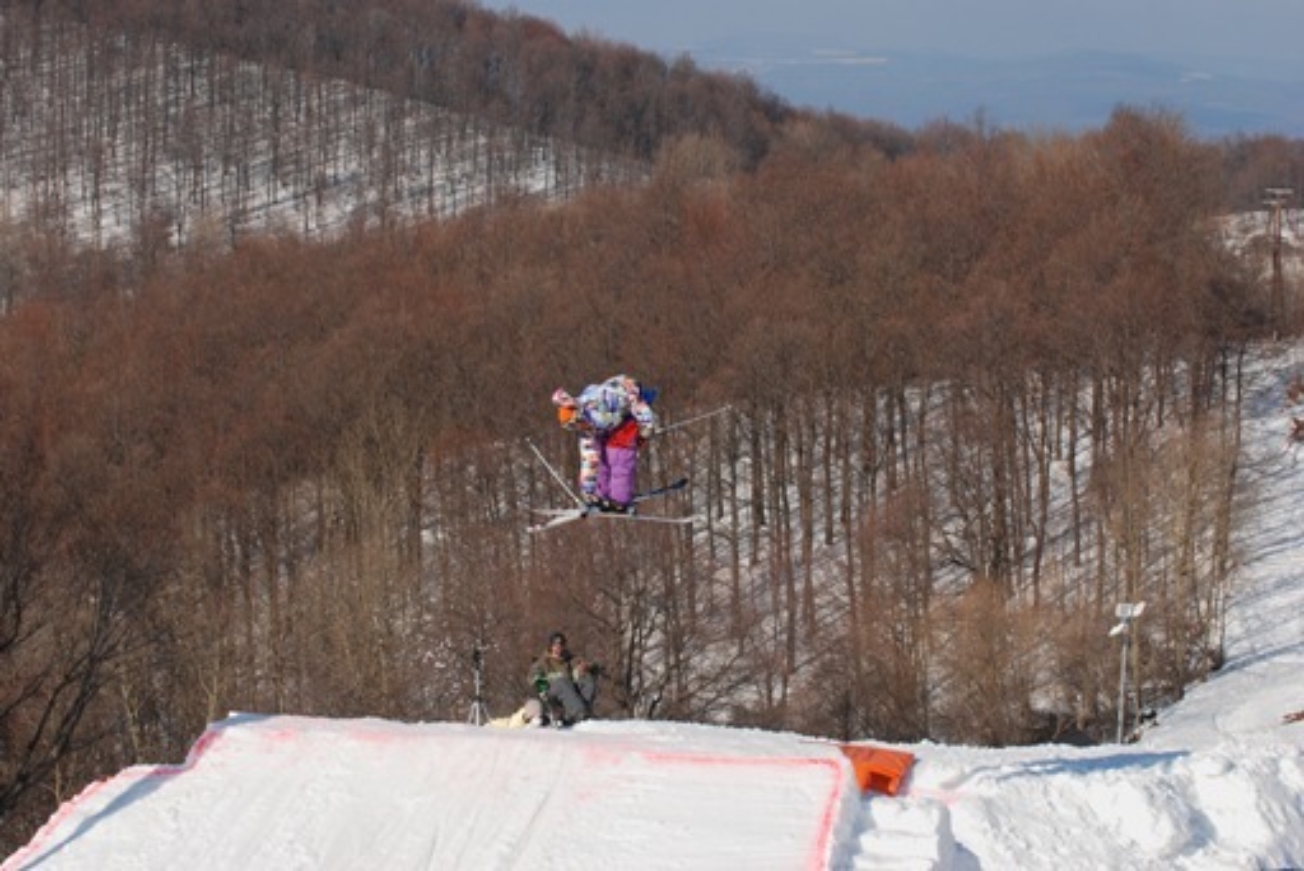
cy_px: 436
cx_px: 652
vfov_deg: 10.6
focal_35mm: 129
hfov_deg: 15.9
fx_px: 4675
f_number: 6.3
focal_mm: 86
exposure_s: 1/1000
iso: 200
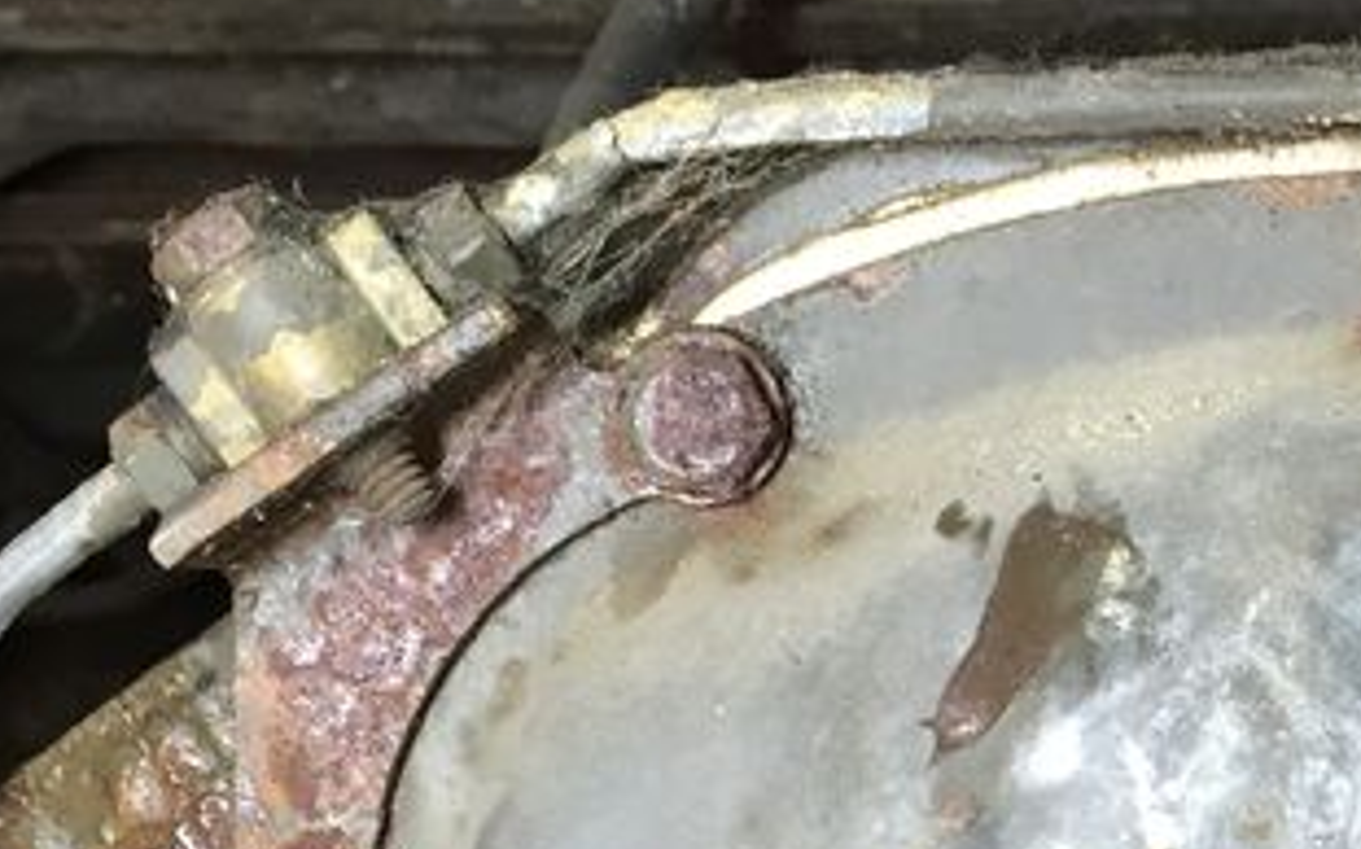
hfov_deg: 21.2
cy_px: 1210
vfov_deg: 13.2
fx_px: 3485
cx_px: 1409
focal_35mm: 94
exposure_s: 1/33
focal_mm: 4.15
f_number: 2.2
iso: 80
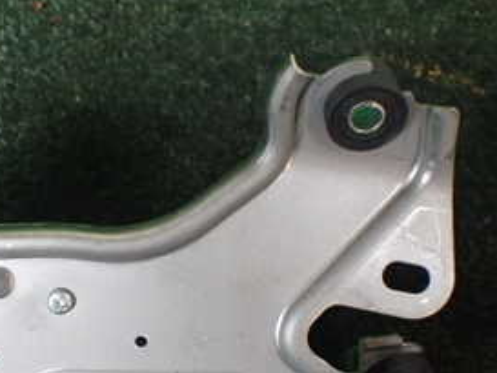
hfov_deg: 28.6
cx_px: 84
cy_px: 289
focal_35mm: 66
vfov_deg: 22.0
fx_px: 948
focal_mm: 5.4
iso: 800
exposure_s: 1/50
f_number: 2.3
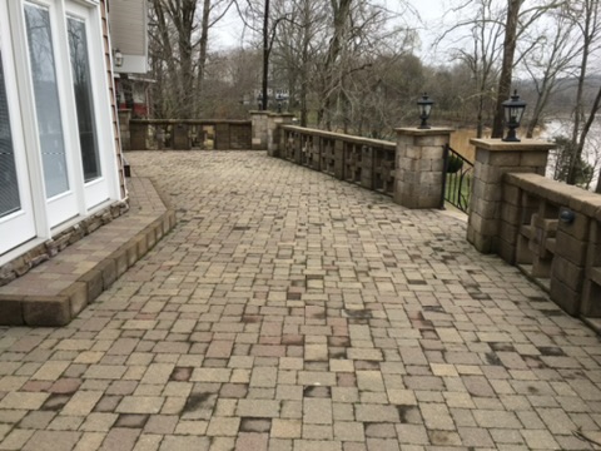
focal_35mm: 29
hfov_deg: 61.7
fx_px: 503
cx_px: 300
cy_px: 226
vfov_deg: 48.2
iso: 25
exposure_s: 1/311
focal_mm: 4.15
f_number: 2.2
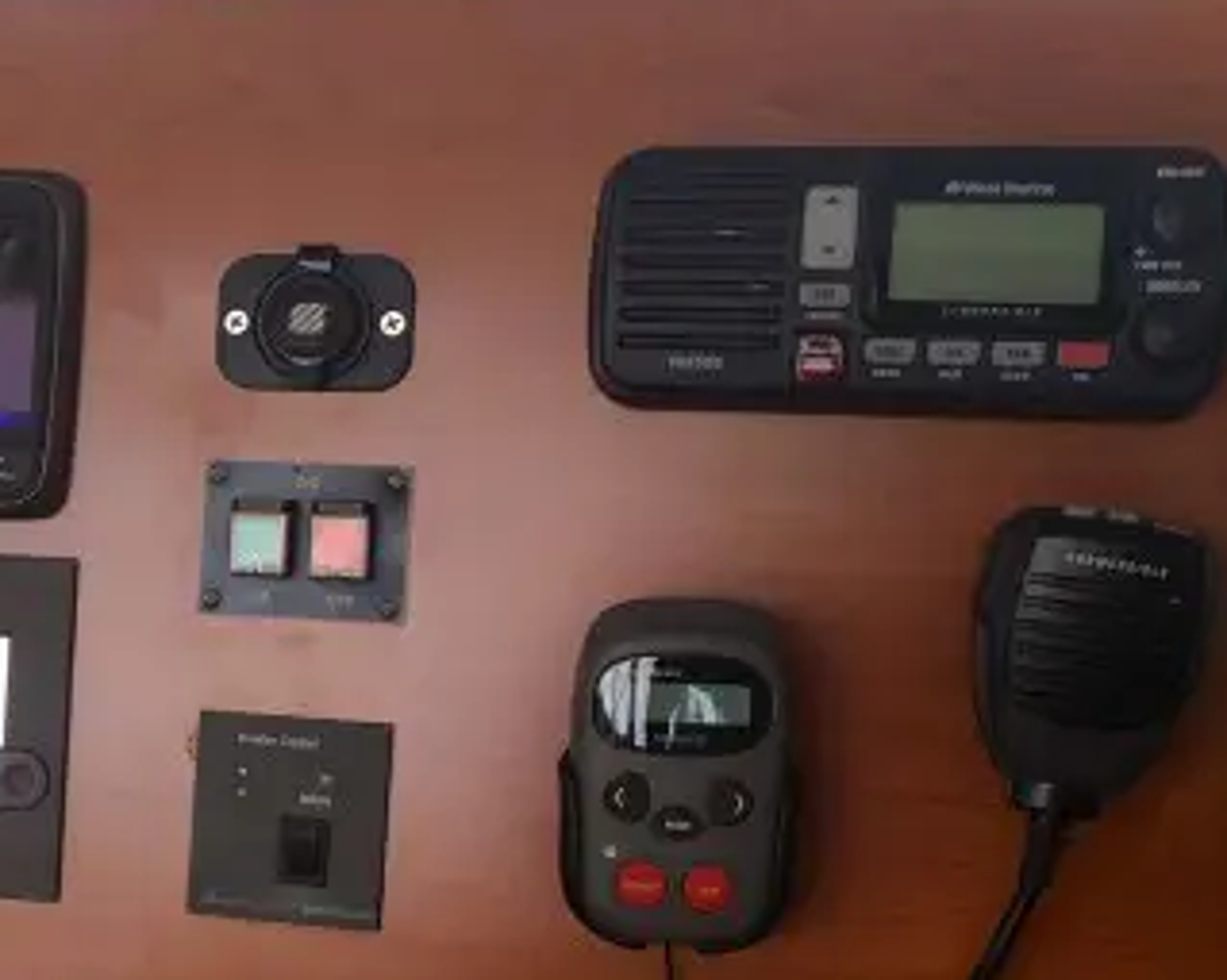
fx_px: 2578
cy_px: 688
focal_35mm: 71
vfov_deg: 21.4
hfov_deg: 24.4
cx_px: -231
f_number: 2.2
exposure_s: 1/208
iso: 25
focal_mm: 4.15
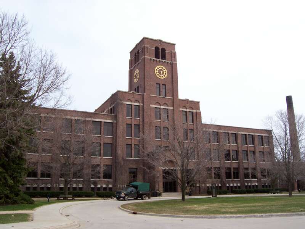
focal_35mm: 34
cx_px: 152
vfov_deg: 41.8
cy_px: 114
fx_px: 300
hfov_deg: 54.0
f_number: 5.1
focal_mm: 5.6
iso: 80
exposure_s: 1/331
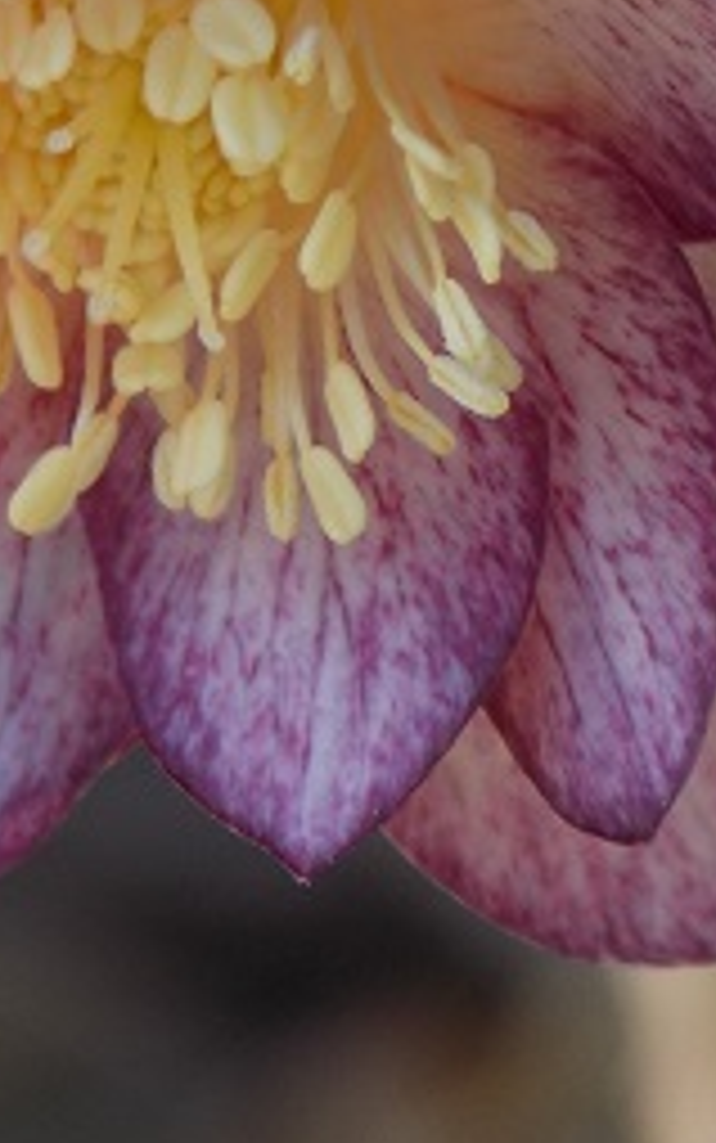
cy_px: 117
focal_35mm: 411
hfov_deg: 3.2
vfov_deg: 5.1
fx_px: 12817
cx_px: 176
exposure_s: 1/40
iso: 80
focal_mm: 27.3
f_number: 5.2
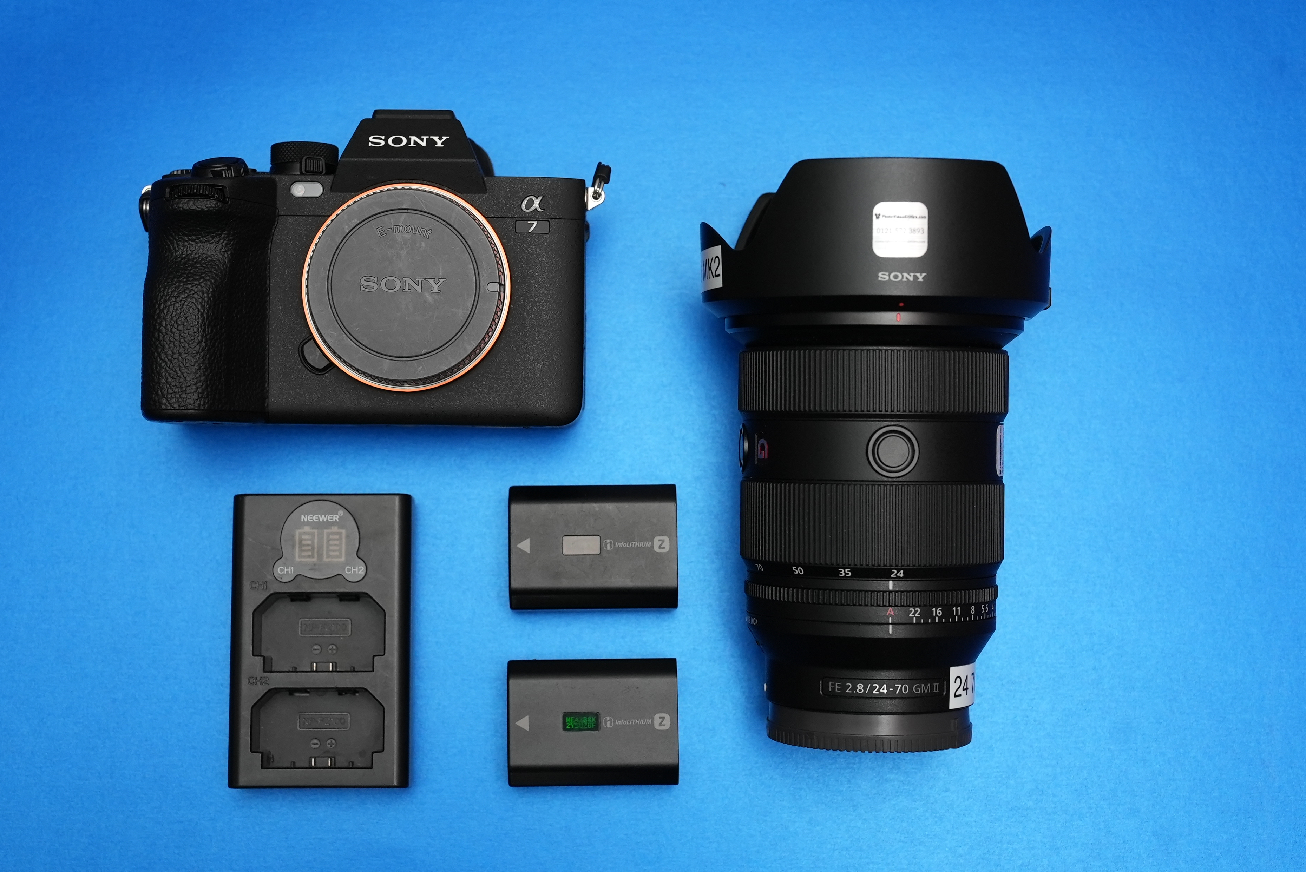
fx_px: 2069
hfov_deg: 35.0
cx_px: 580
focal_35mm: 57
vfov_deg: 23.8
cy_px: 425
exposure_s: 1/100
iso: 2500
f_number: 5.6
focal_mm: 50
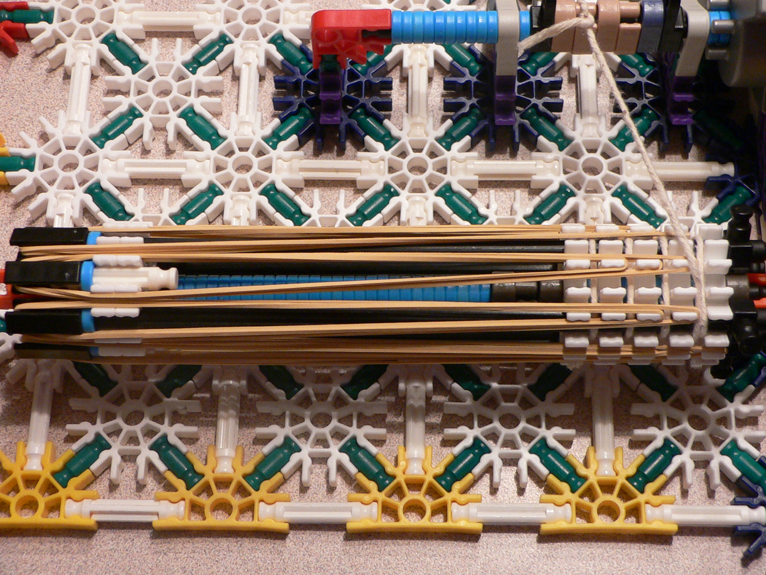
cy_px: 288
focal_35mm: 61
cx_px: 383
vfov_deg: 24.0
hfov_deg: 31.7
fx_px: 1350
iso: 200
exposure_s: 1/25
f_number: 2.8
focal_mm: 8
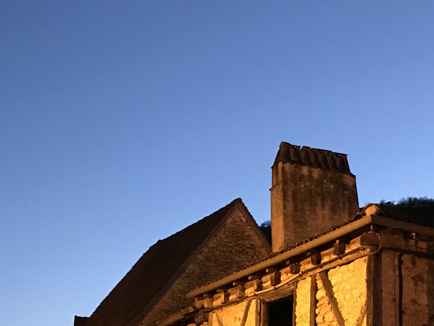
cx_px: 233
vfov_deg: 22.0
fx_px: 790
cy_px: 363
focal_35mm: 63
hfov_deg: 30.7
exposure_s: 1/4
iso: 100
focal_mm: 3.99
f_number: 1.8
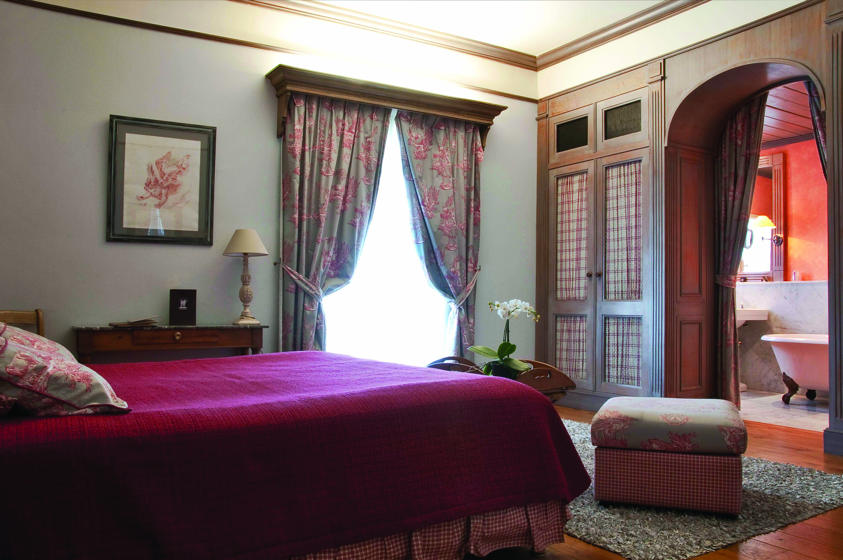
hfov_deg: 67.4
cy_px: 280
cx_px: 422
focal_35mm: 27
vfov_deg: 47.8
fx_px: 631
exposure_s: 5
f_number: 22
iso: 200
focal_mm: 18
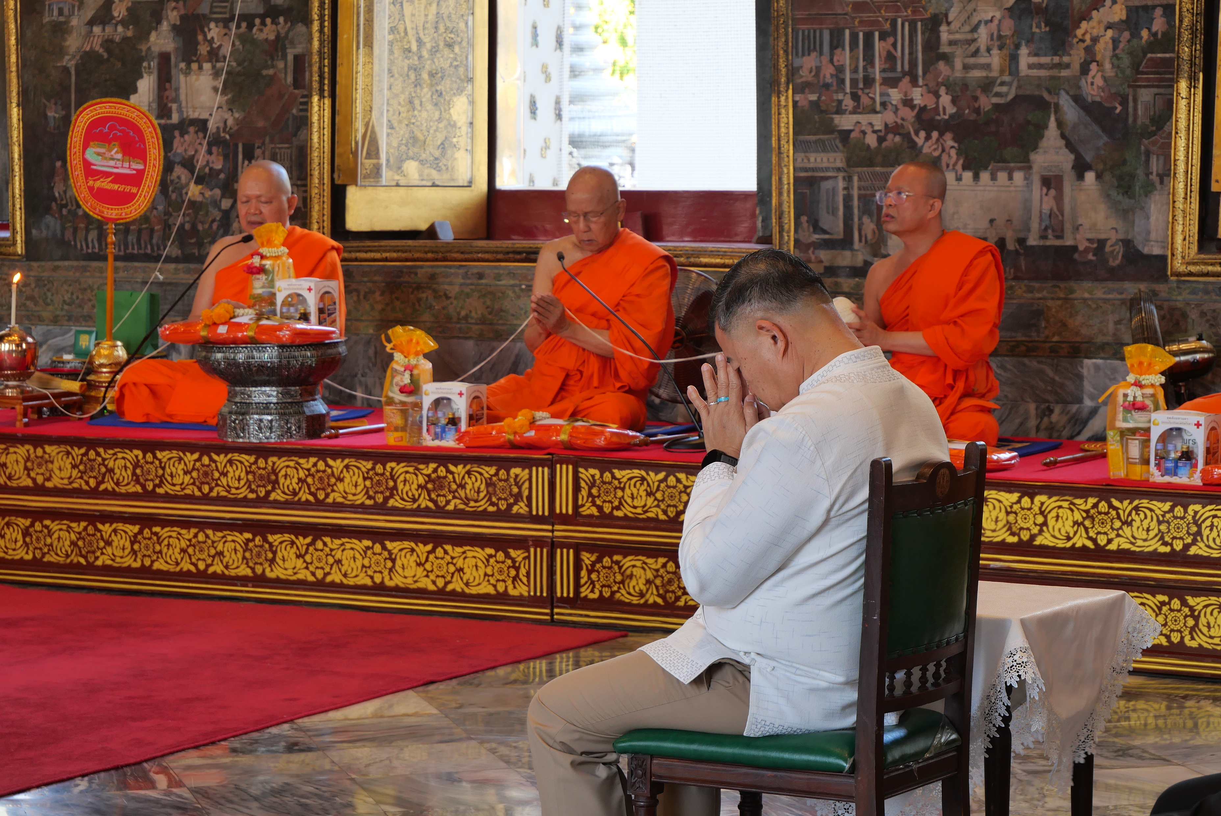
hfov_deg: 21.0
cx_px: 610
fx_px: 3292
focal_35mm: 97
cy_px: 408
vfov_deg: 14.1
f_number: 5.6
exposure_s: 1/15
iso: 200
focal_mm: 47
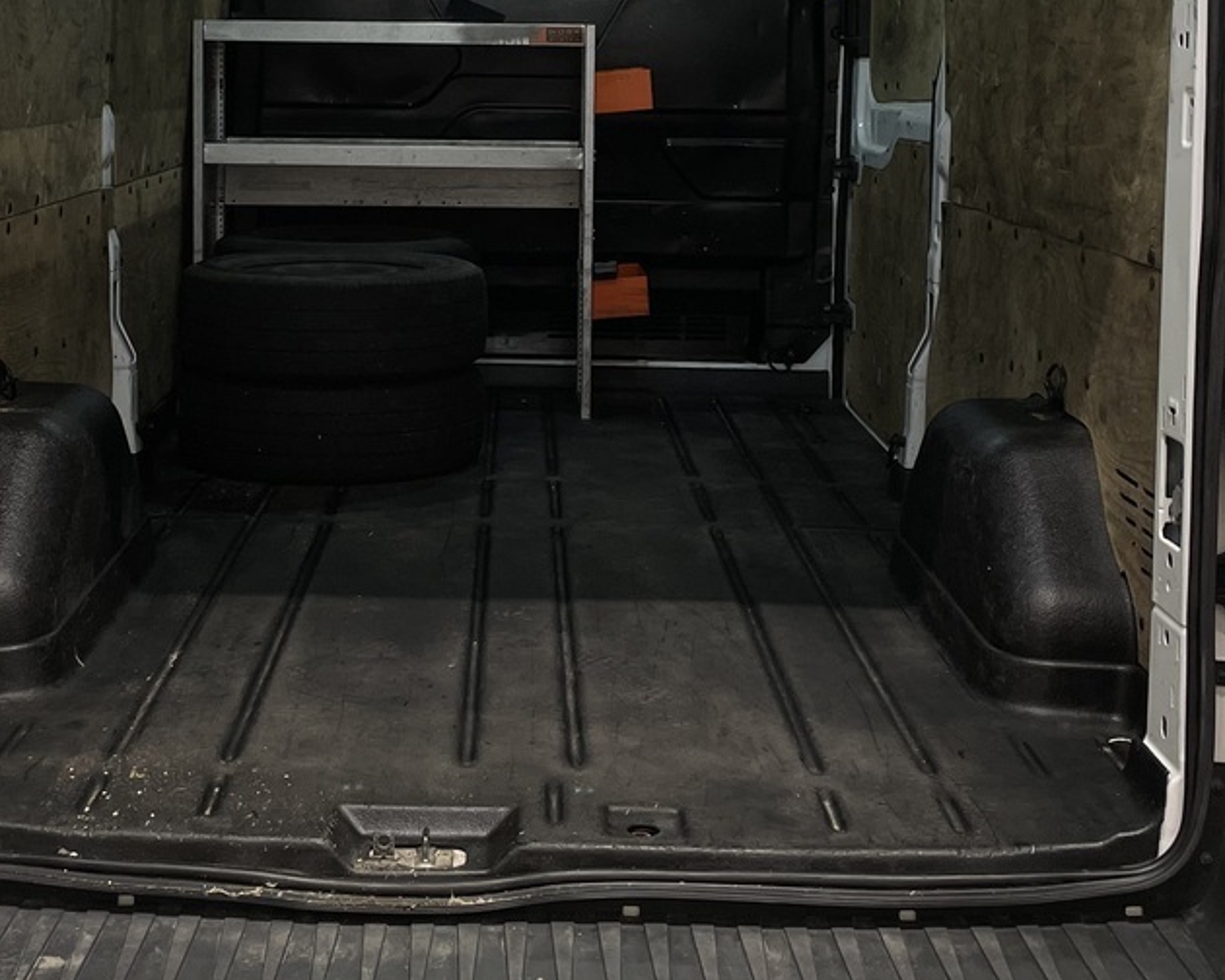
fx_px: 2103
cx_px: 472
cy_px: 220
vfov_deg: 25.8
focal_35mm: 58
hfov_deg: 32.4
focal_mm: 4.2
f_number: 1.6
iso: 64
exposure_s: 1/100
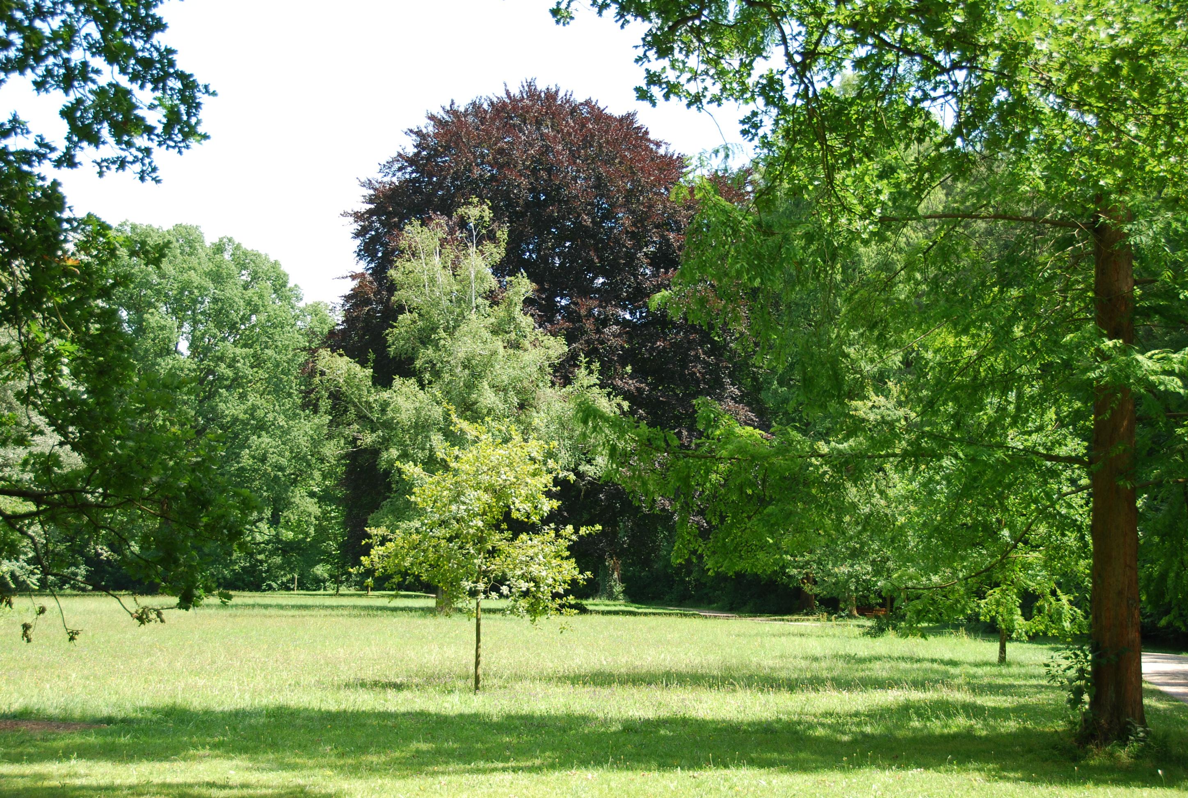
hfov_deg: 31.8
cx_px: 594
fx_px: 2083
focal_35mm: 63
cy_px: 399
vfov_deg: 21.7
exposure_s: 1/125
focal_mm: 42
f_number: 4.5
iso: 100
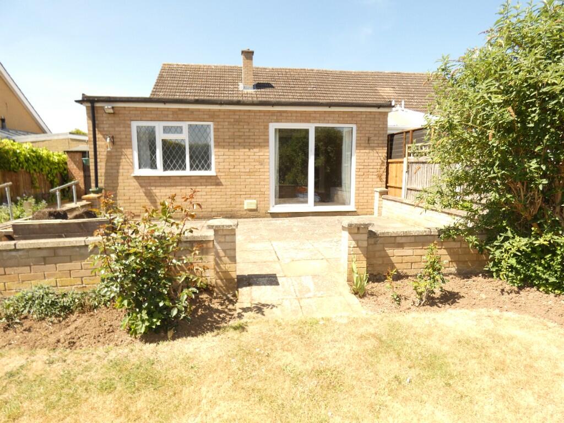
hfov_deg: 81.7
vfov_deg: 66.0
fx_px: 326
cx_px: 282
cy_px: 212
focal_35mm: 20
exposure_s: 1/500
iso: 80
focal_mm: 3.6
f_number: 2.8
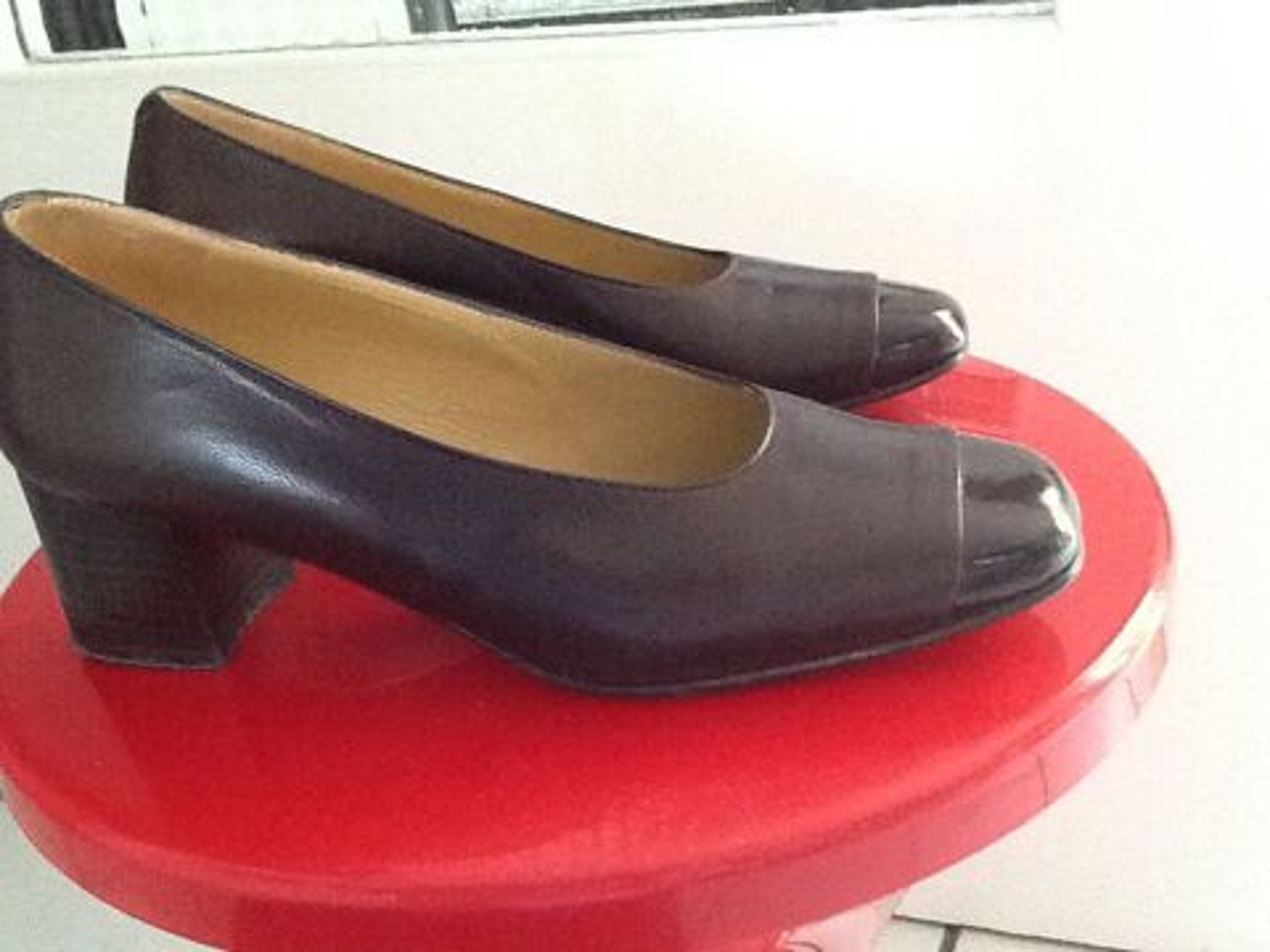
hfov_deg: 42.9
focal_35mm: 44
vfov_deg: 32.9
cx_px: 635
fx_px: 1614
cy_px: 476
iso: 320
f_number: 2.4
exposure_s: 1/20
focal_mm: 2.03
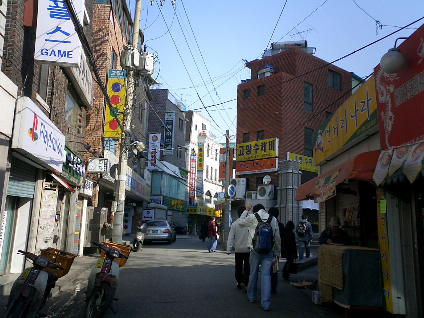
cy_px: 159
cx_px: 212
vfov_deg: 38.7
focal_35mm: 37
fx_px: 453
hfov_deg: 50.1
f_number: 3.5
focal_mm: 5.6
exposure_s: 1/640
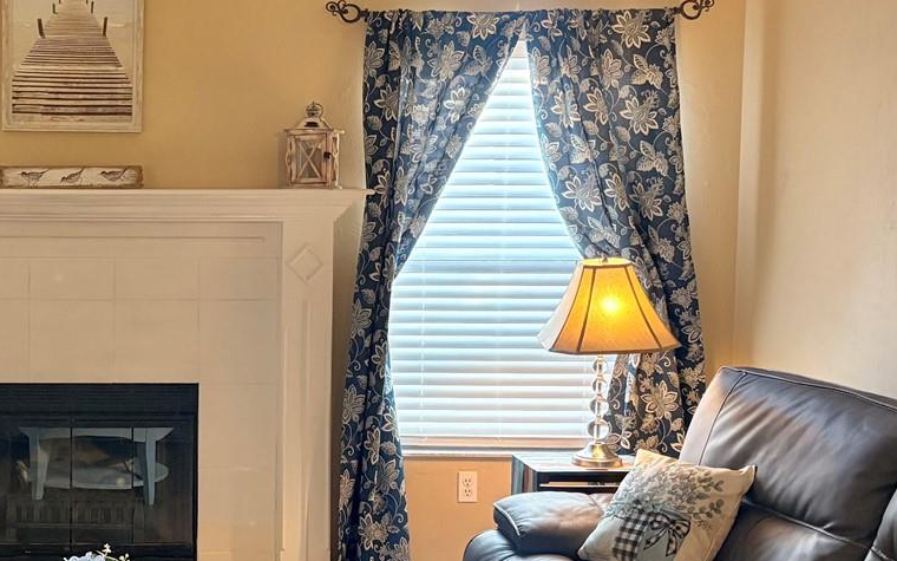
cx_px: 116
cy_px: 265
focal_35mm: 58
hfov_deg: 33.5
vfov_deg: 22.4
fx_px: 1418
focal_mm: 5.96
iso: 250
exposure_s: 1/60
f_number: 1.6
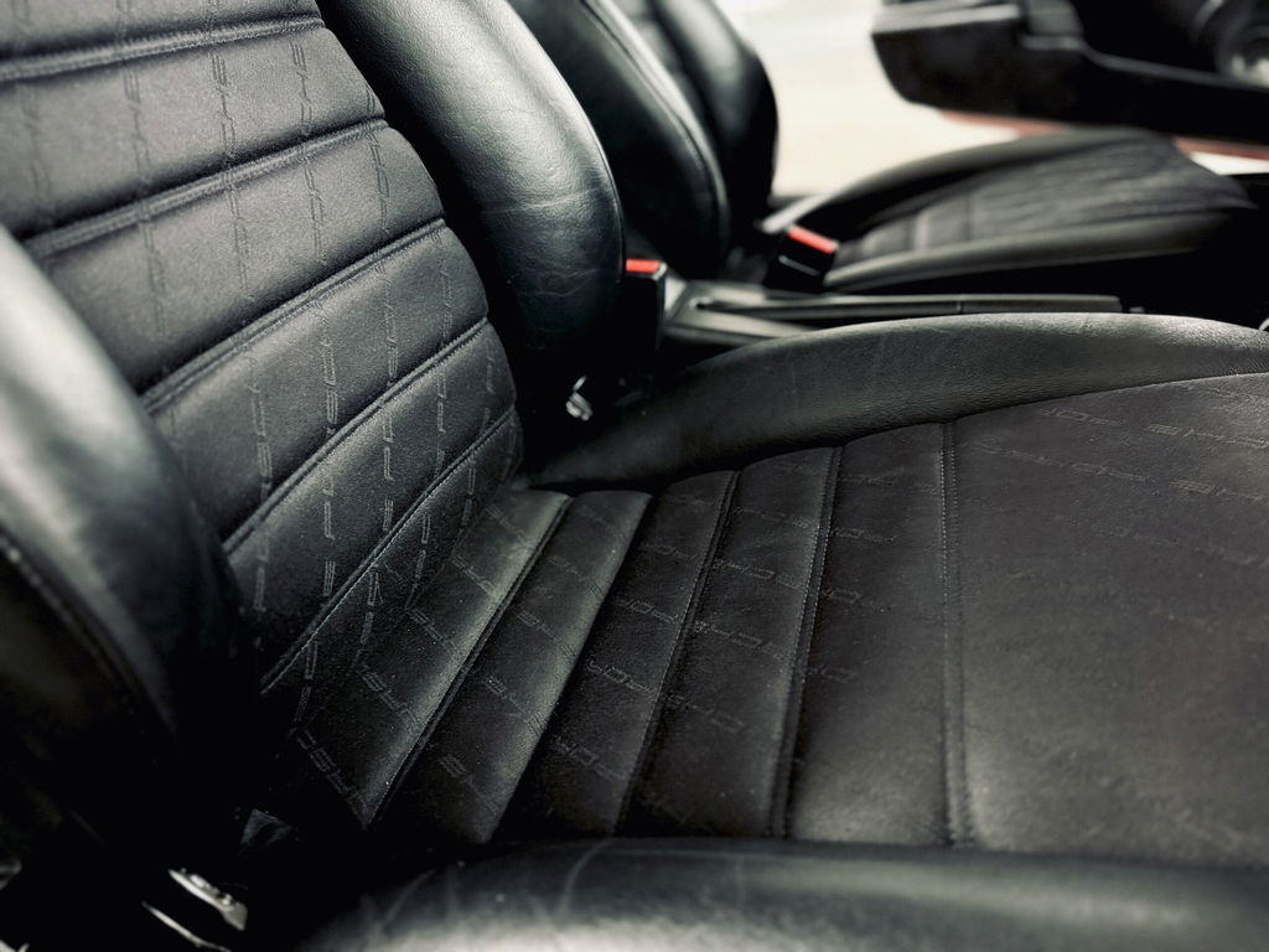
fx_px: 880
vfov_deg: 56.8
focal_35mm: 24
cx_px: 634
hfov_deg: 71.6
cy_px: 476
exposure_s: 1/25
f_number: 1.78
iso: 1000
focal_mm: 6.76
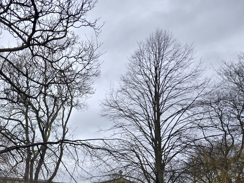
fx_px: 324
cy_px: 182
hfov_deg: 37.6
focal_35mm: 46
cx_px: 10
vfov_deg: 29.5
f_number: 1.8
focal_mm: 5.4
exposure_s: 1/508
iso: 80
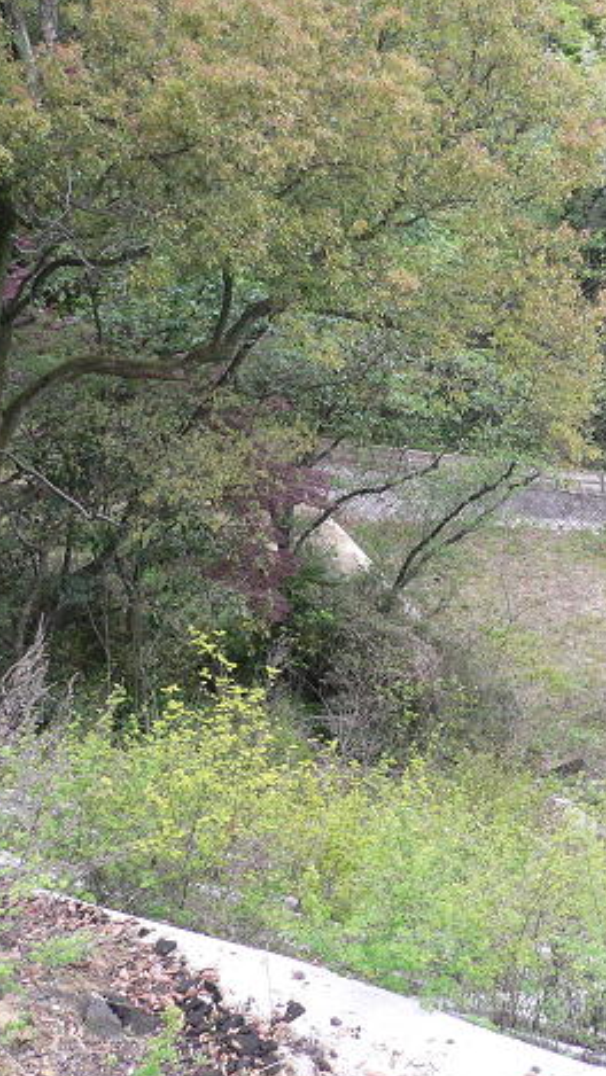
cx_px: 588
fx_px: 1485
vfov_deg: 39.9
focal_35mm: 52
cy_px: 539
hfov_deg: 22.3
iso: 200
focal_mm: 5.8
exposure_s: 1/60
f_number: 2.8
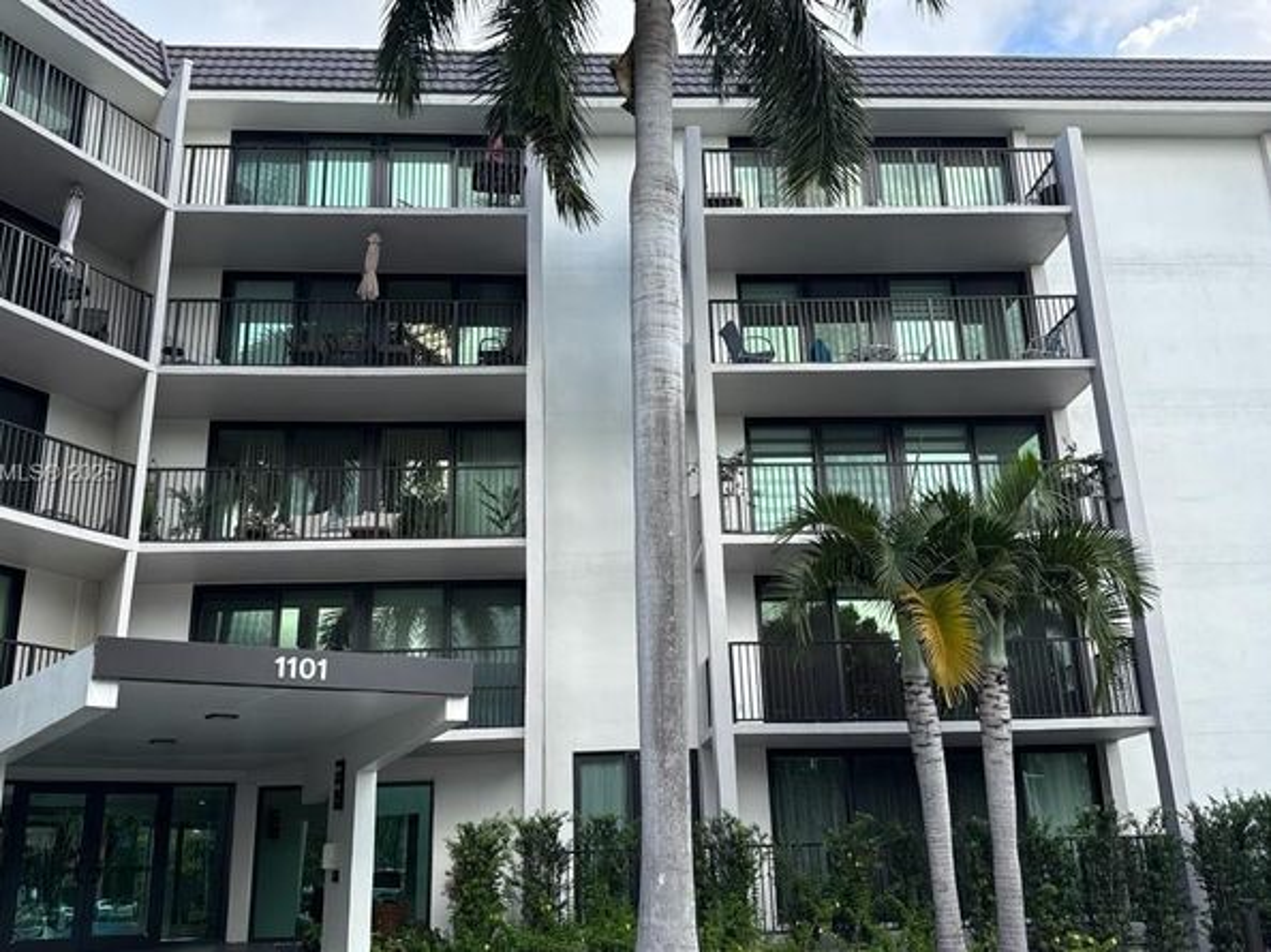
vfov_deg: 56.8
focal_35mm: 24
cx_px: 636
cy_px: 476
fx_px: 881
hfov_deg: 71.6
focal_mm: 6.76
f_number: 1.78
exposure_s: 1/1385
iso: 100
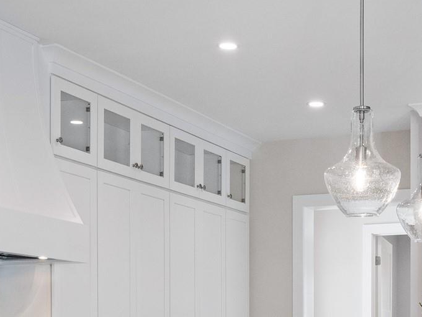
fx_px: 975
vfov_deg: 17.7
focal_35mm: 80
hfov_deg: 24.2
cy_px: 357
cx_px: 302
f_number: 10
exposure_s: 1/60
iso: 1250
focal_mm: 17
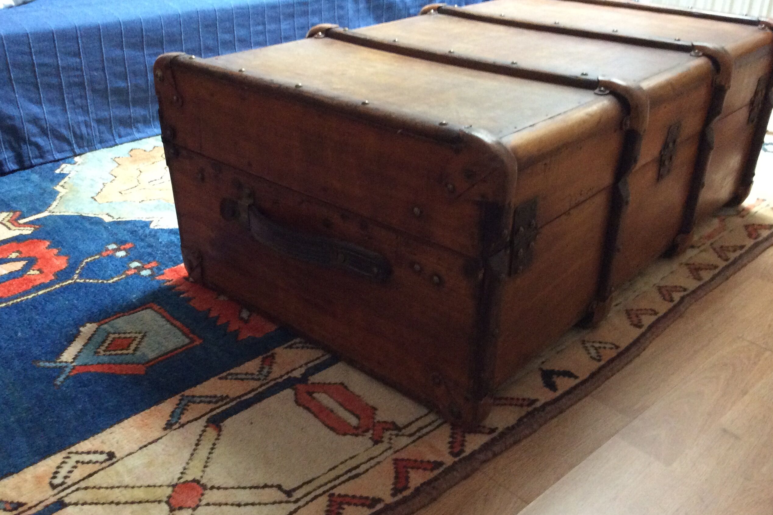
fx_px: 730
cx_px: 385
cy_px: 266
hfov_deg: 55.8
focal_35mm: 34
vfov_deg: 38.9
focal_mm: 3.3
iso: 250
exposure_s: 1/25
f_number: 2.4
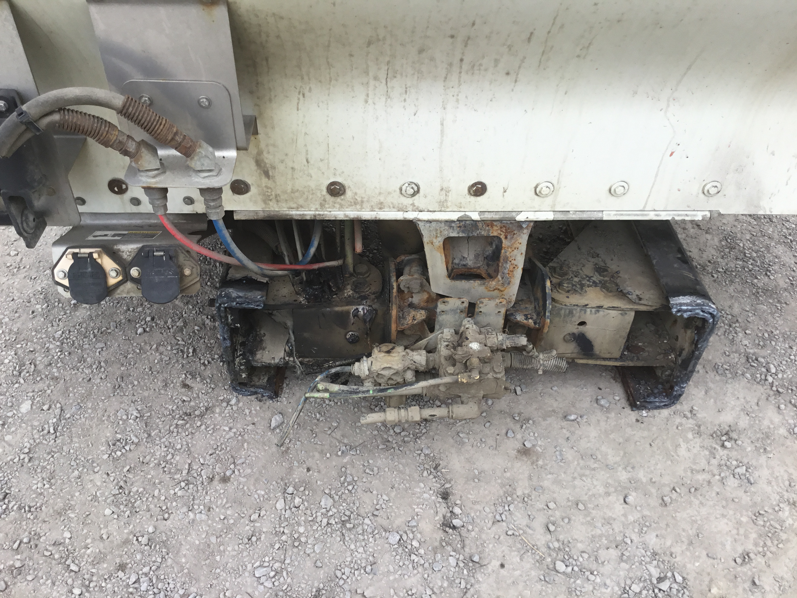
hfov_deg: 58.4
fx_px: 714
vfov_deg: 45.4
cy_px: 299
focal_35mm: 31
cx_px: 398
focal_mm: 3.3
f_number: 2.4
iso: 32
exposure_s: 1/120
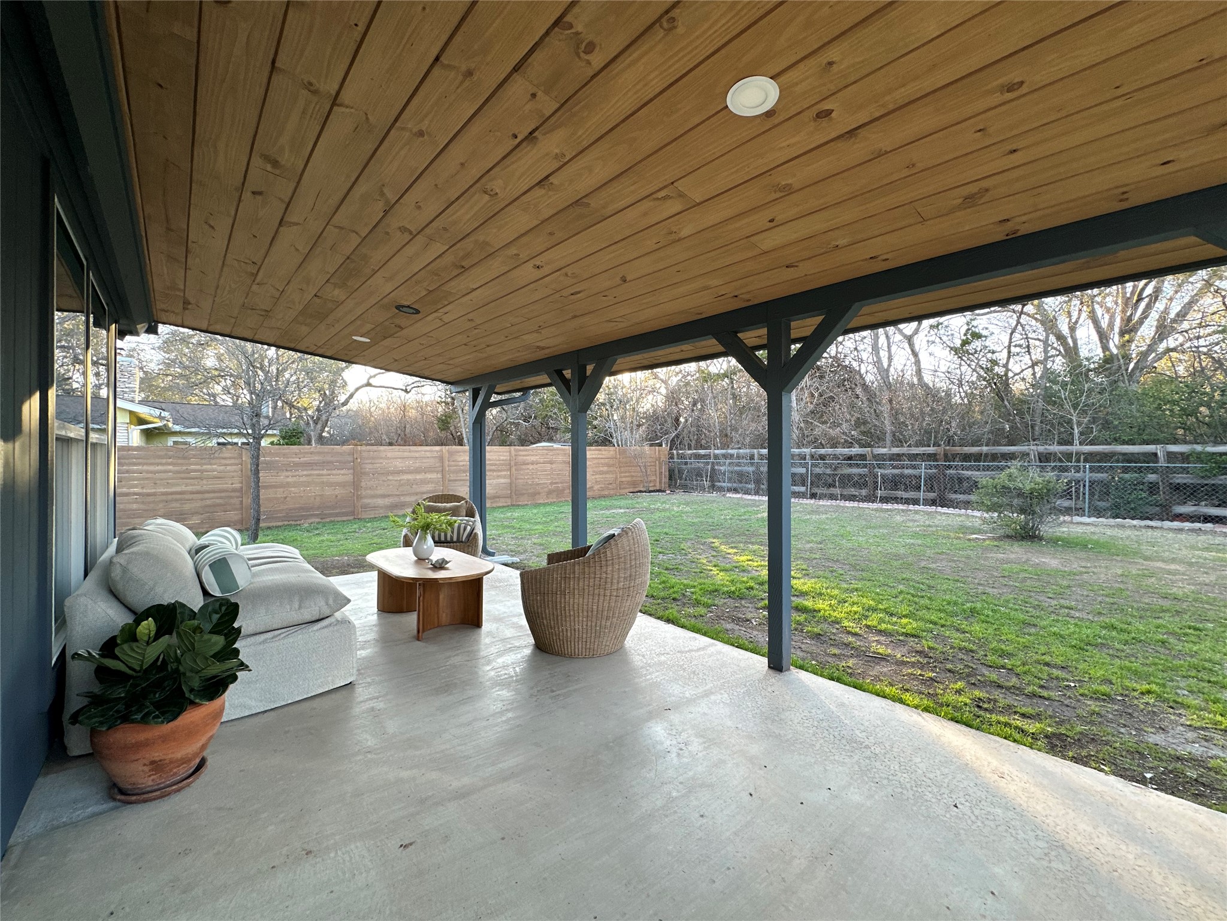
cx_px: 614
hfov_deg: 102.1
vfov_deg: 85.7
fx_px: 496
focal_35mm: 14
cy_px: 460
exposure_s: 1/99
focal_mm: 2.22
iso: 80
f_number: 2.2
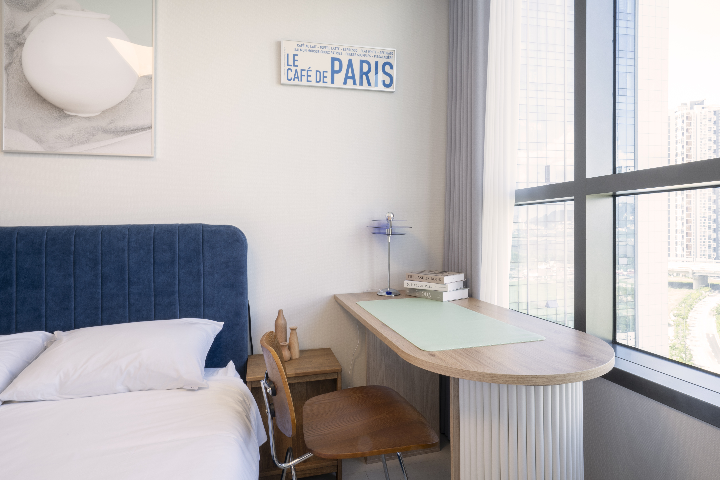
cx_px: 352
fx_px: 420
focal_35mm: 21
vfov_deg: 59.5
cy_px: 231
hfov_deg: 81.2
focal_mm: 20
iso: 100
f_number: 22
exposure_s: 1.3
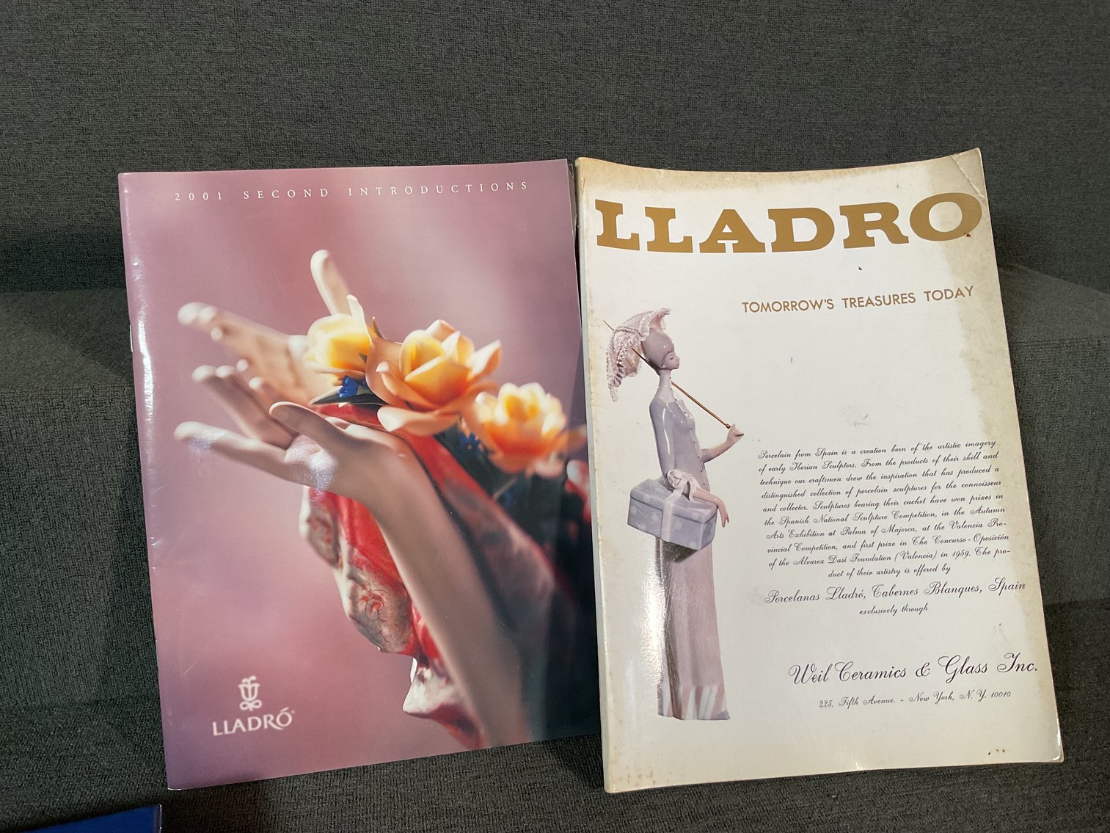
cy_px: 416
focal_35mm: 29
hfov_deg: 61.7
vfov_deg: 48.2
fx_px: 930
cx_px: 555
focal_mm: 3
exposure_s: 1/120
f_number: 1.8
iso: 64
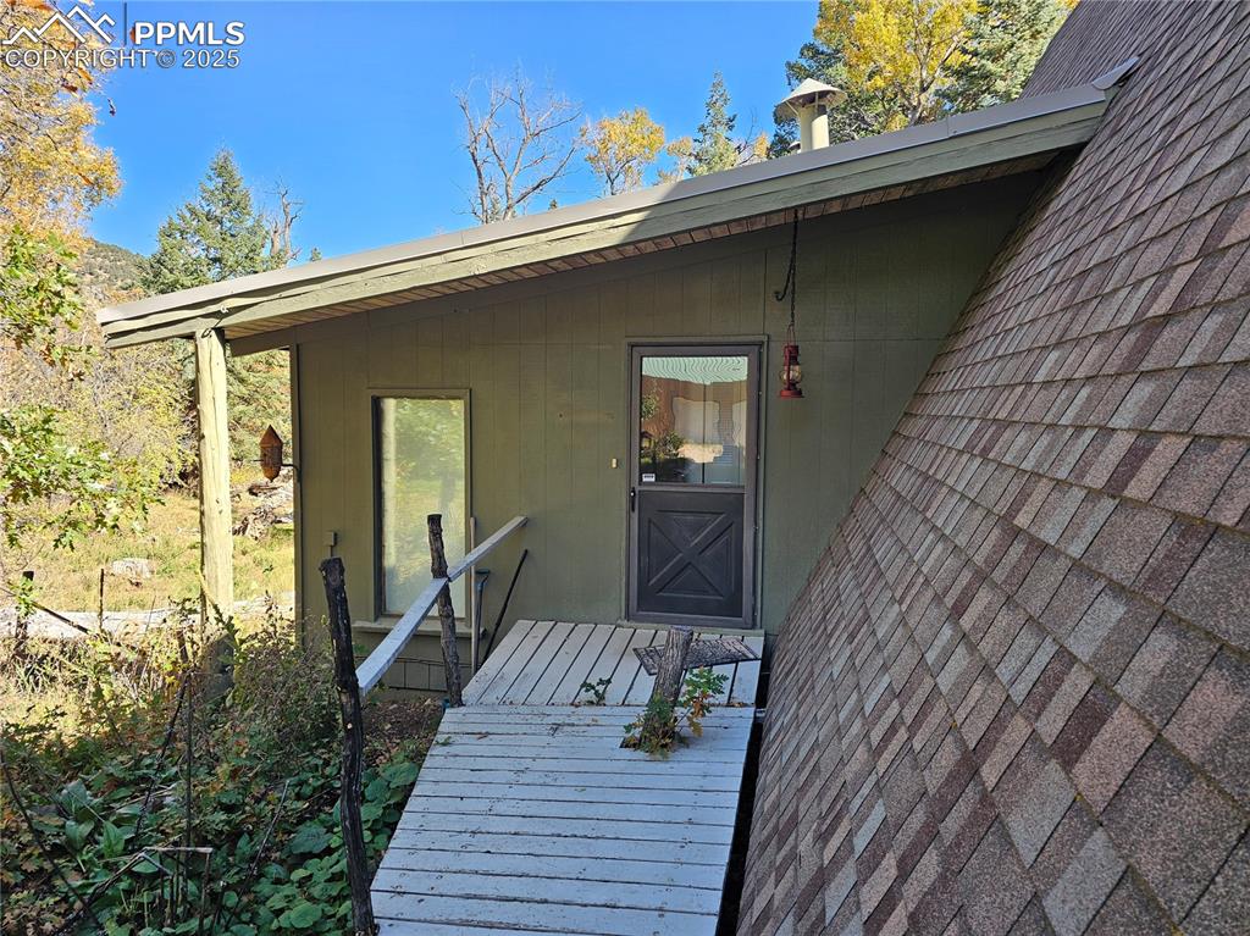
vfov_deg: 58.8
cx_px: 625
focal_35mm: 23
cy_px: 468
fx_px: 830
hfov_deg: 74.0
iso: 12
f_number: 1.7
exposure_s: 1/120
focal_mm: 6.3
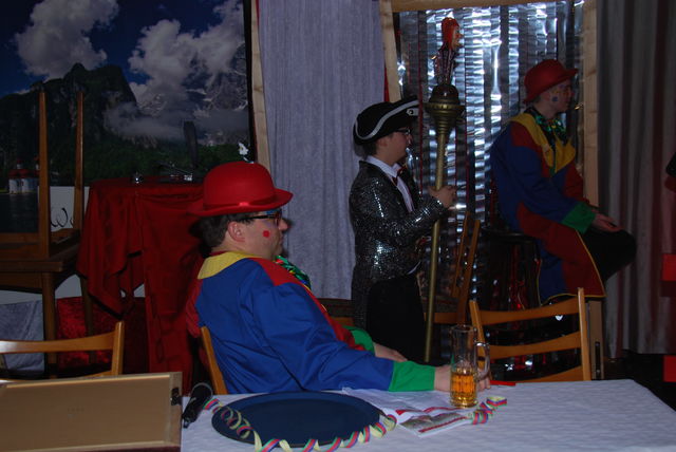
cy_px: 226
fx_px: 987
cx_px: 338
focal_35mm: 52
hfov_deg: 37.8
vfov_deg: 25.8
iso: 200
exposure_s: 1/60
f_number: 4.8
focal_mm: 35
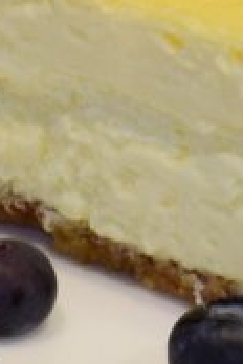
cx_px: 230
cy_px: 238
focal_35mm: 242
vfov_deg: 8.5
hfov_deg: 5.7
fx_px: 2450
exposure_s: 1/1.6
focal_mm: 52
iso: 200
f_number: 14
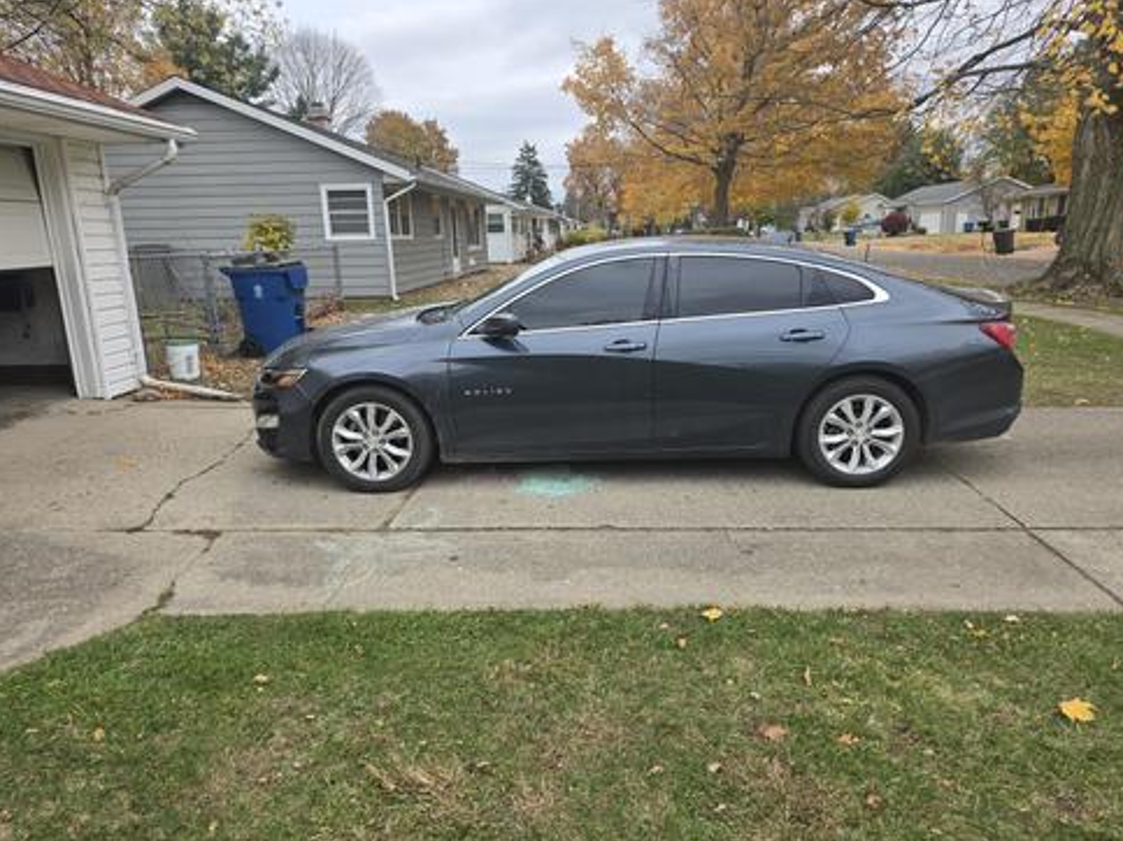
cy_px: 430
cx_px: 579
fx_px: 778
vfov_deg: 56.8
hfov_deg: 71.6
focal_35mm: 24
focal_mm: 6.3
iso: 12
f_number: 1.7
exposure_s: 1/180
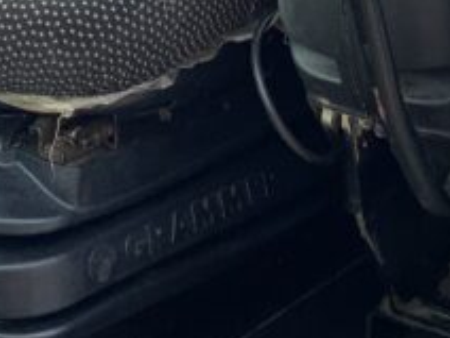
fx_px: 1820
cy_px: -327
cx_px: 227
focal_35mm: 140
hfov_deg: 14.1
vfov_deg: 9.9
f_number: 1.8
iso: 16
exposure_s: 1/135
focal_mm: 3
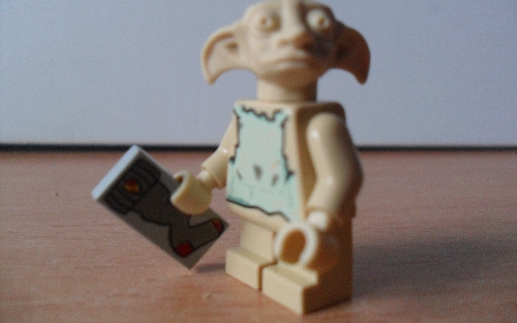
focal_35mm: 38
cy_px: 134
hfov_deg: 51.5
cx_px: 263
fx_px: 535
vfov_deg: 33.5
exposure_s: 1/15
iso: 320
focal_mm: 6.3
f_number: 3
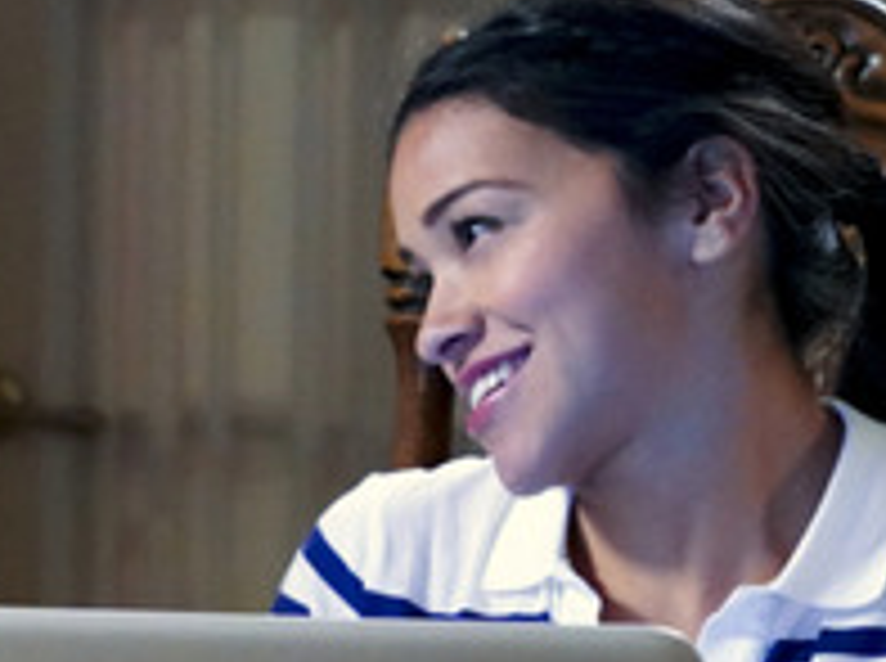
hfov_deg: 7.8
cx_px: -580
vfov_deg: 5.9
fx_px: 6336
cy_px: 739
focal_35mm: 248
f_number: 3.5
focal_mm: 65
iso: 10000
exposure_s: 1/125
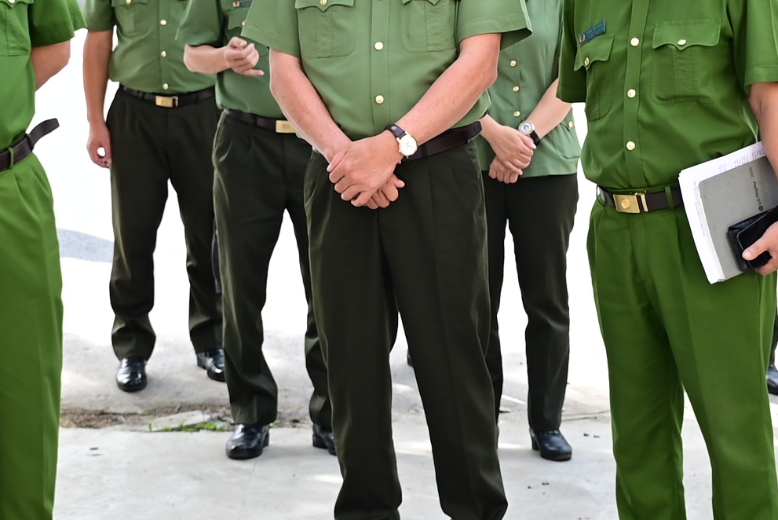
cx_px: 331
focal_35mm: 101
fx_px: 2184
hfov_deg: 20.2
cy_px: 135
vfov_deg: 13.5
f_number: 3.8
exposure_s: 1/200
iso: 125
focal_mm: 23
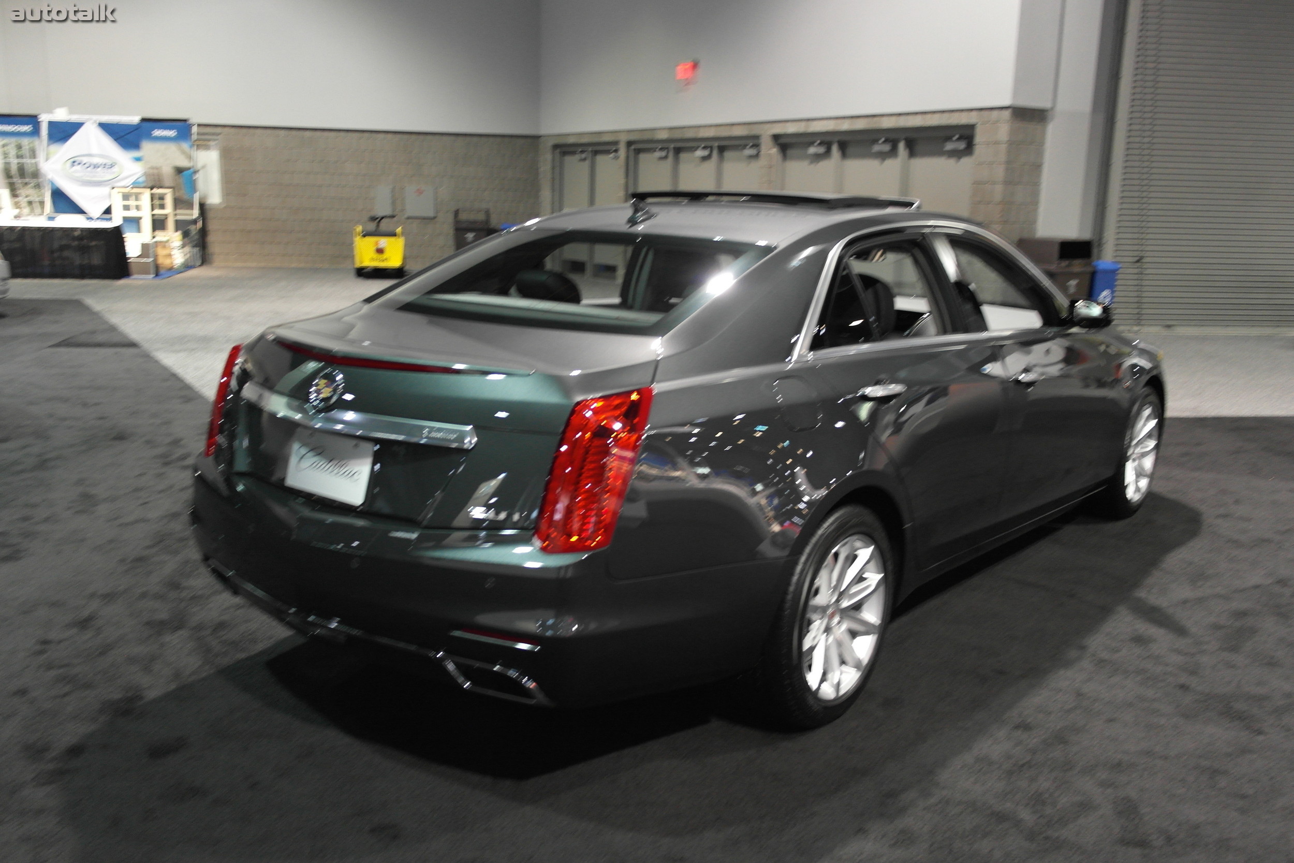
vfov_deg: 43.6
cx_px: 647
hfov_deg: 61.9
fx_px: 1078
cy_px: 432
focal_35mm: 30
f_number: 3.5
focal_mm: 20
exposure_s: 1/20
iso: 800
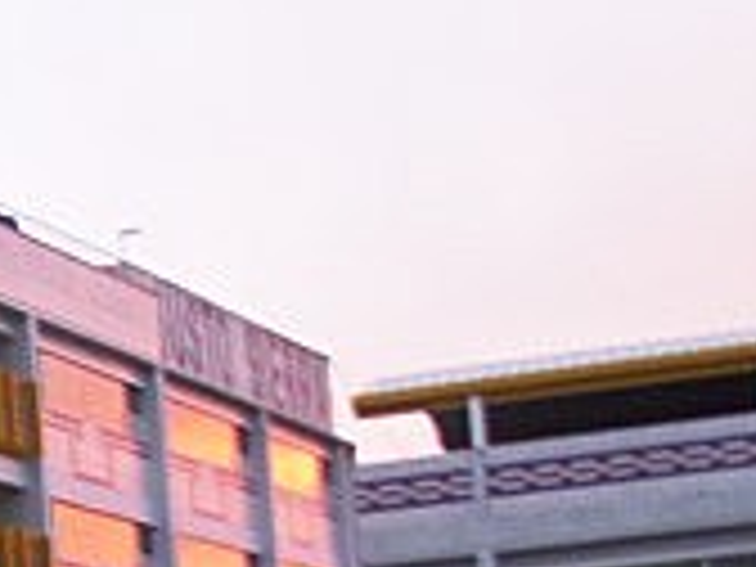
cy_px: 842
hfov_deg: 12.6
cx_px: -526
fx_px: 3167
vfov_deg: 9.9
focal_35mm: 145
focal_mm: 6.3
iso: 200
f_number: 3.3
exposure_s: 1/13
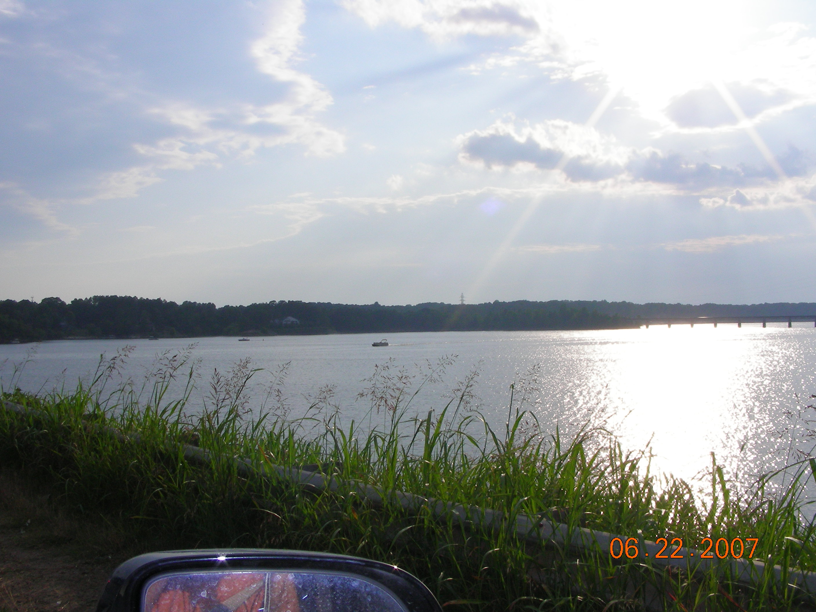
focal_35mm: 38
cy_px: 306
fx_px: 896
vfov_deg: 37.7
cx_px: 408
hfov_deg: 49.0
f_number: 6.8
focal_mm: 6.3
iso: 50
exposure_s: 1/701
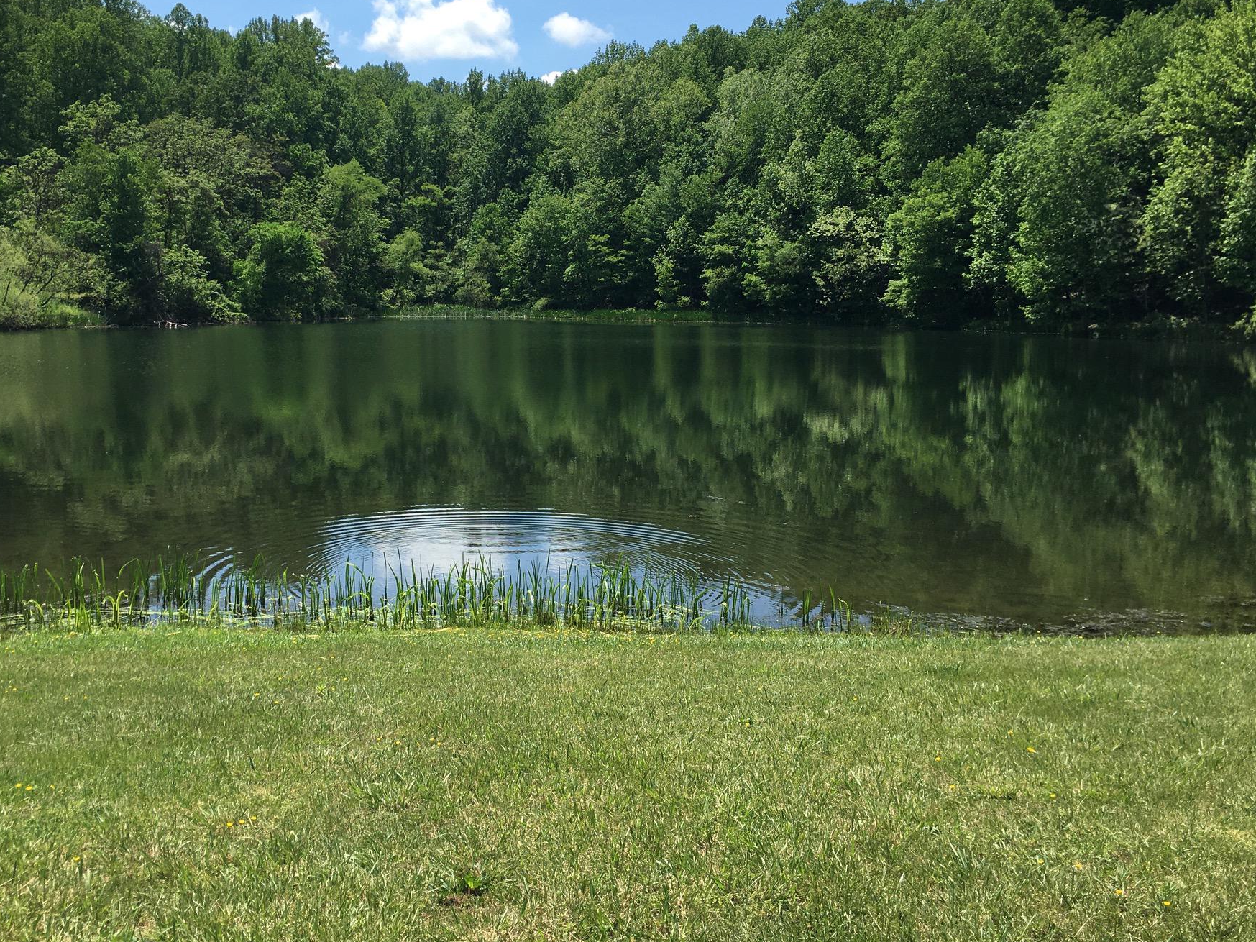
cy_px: 393
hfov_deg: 53.7
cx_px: 532
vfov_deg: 41.7
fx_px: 1234
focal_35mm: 34
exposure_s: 1/1350
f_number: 2.2
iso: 25
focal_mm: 4.15
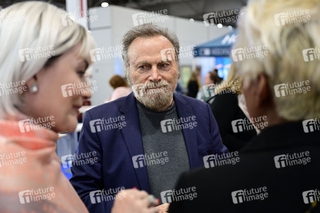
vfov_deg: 31.8
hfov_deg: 46.4
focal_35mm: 42
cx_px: 160
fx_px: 373
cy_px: 106
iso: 1600
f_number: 2.8
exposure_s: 1/200
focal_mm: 42
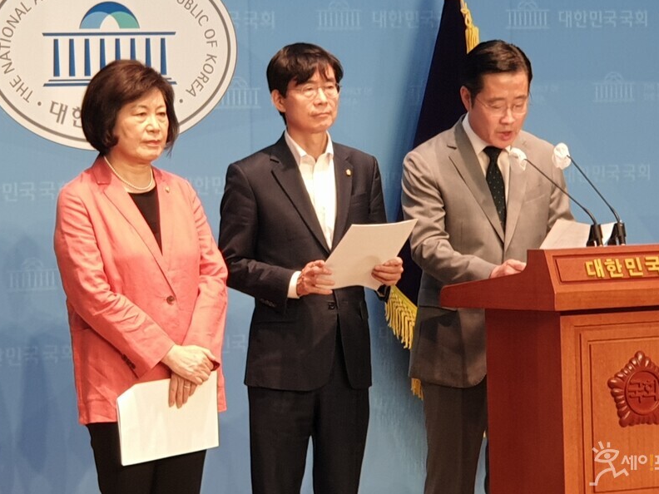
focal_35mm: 63
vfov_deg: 23.3
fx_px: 1199
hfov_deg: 30.7
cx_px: 334
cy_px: 200
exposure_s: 1/30
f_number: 2.4
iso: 100
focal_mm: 6
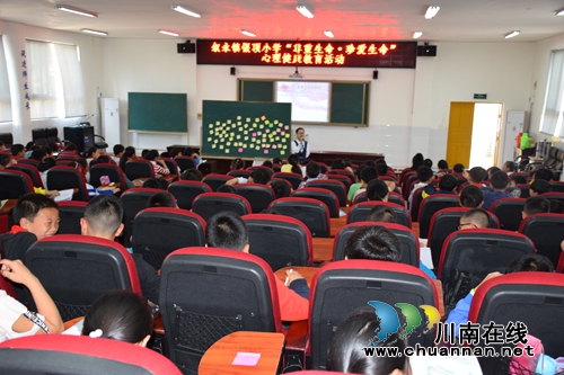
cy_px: 188
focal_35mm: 36
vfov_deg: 36.8
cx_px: 282
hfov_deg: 53.1
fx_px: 564
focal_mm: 24
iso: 800
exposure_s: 1/80
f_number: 4.5
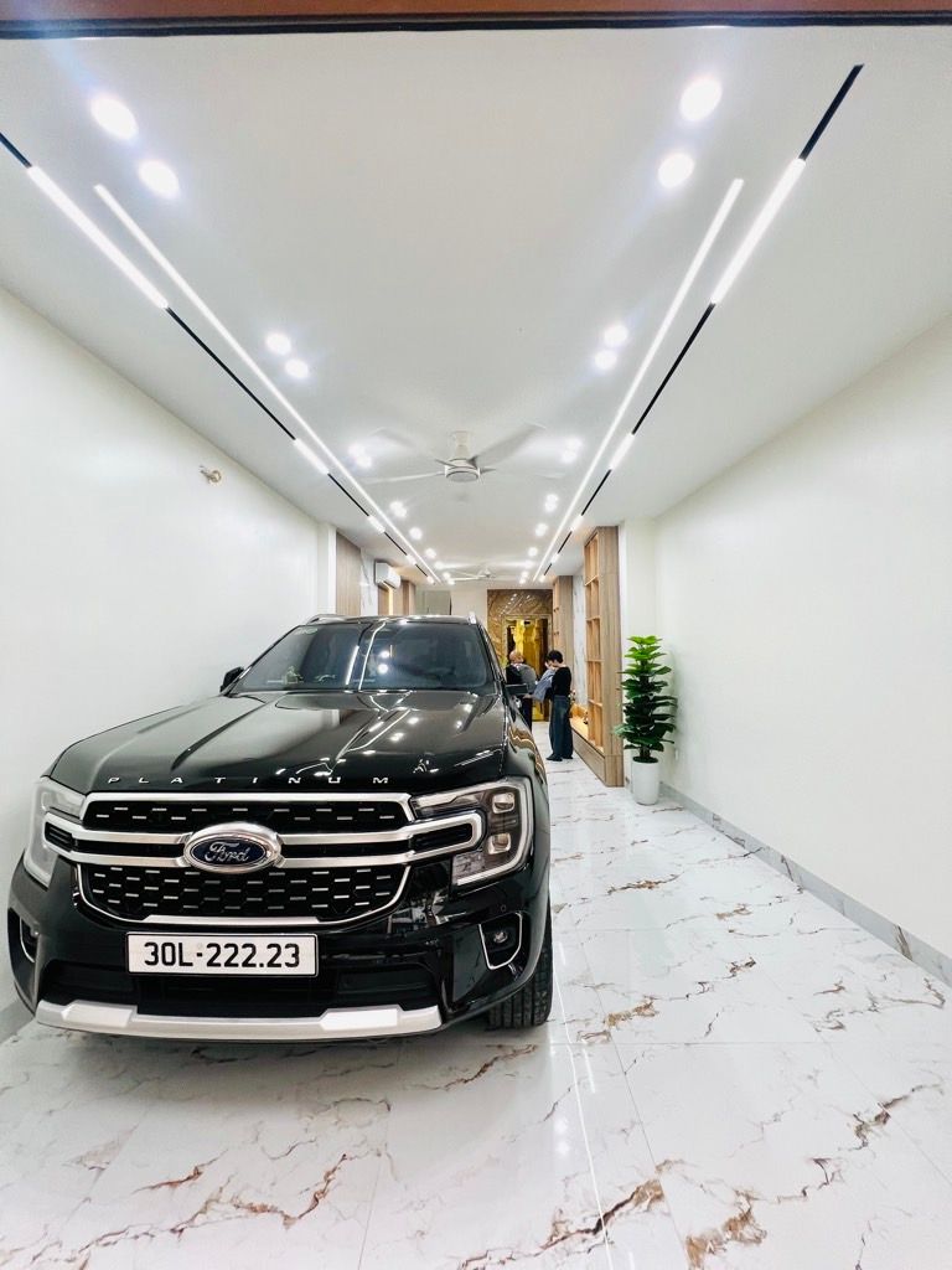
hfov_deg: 89.9
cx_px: 476
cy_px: 635
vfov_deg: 106.2
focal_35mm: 13
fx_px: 477
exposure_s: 1/99
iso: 80
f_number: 1.8
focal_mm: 1.57
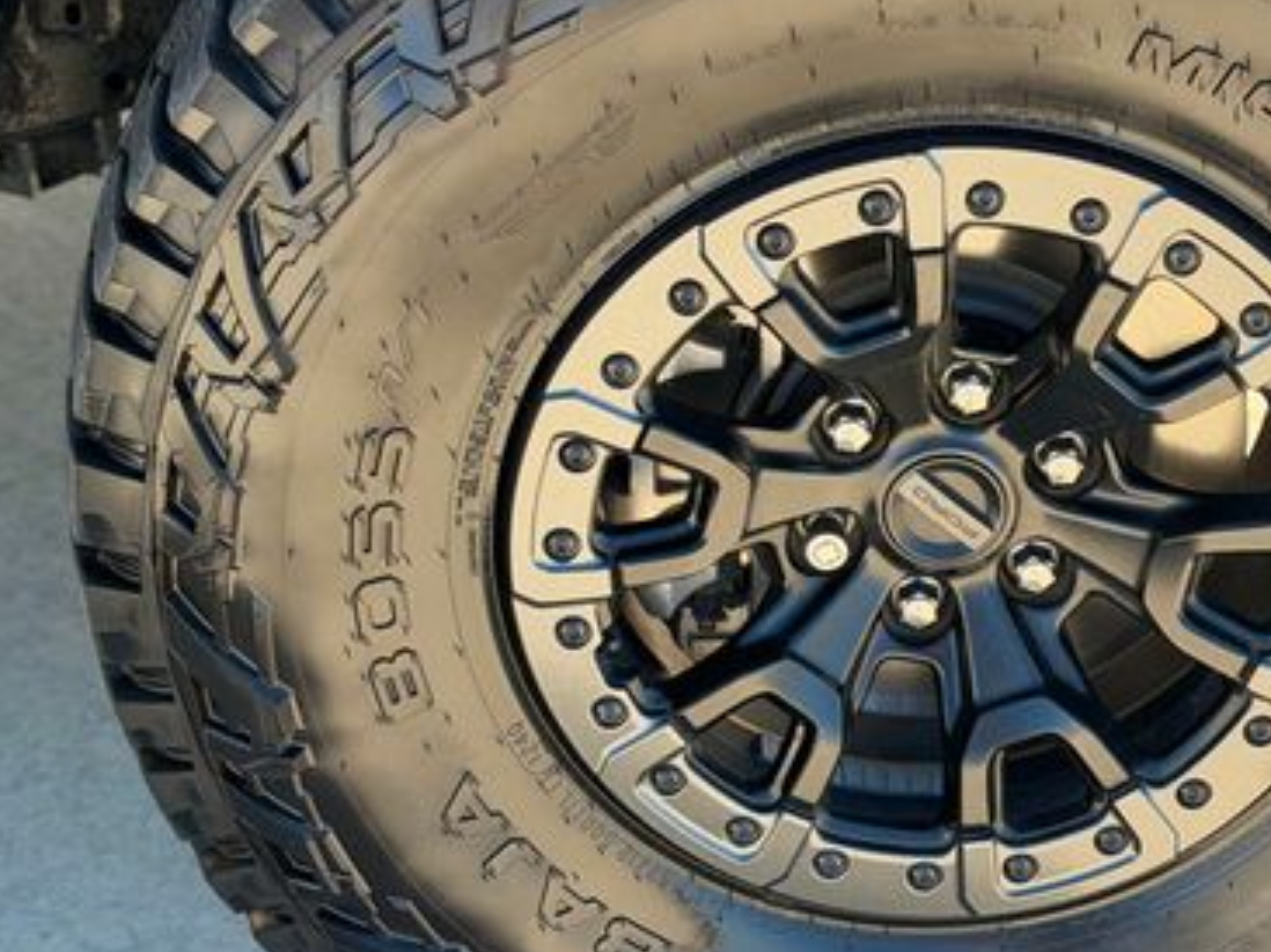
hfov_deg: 23.1
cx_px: 917
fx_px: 3082
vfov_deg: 17.5
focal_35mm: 84
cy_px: 466
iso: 100
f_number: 1.78
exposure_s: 1/675
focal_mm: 6.76
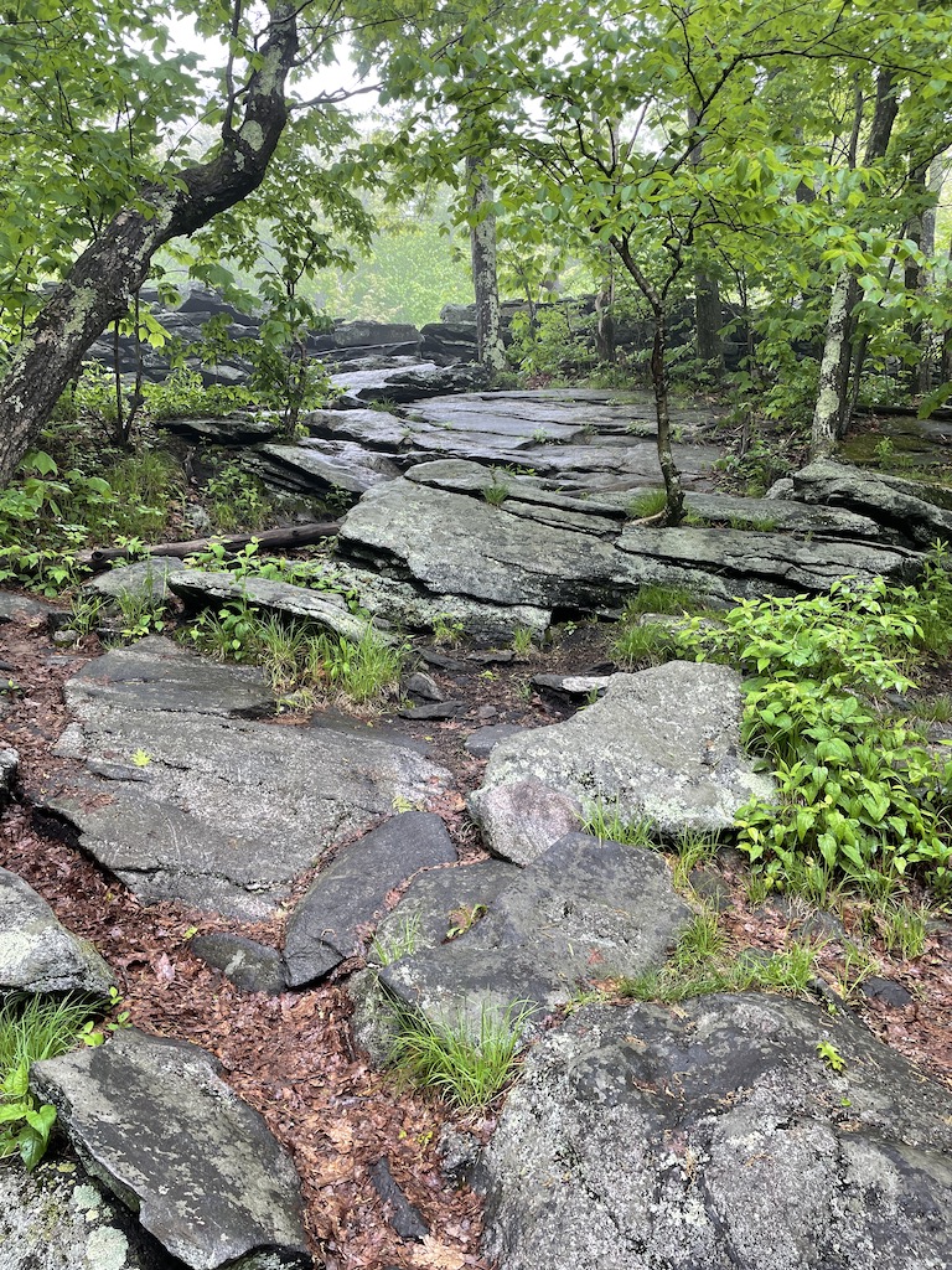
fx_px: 953
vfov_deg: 67.3
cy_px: 635
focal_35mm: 26
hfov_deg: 53.1
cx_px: 476
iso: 40
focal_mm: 4.2
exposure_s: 1/121
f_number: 1.6
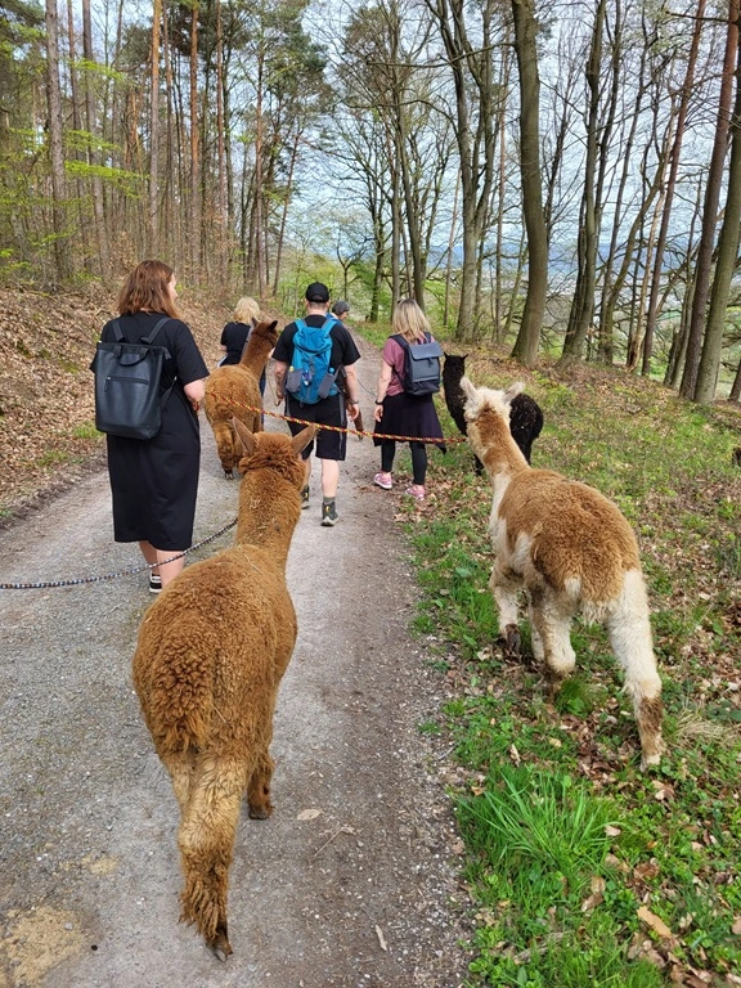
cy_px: 494
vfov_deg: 67.3
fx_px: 742
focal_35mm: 26
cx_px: 370
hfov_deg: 53.1
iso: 40
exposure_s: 1/452
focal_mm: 5.4
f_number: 1.8
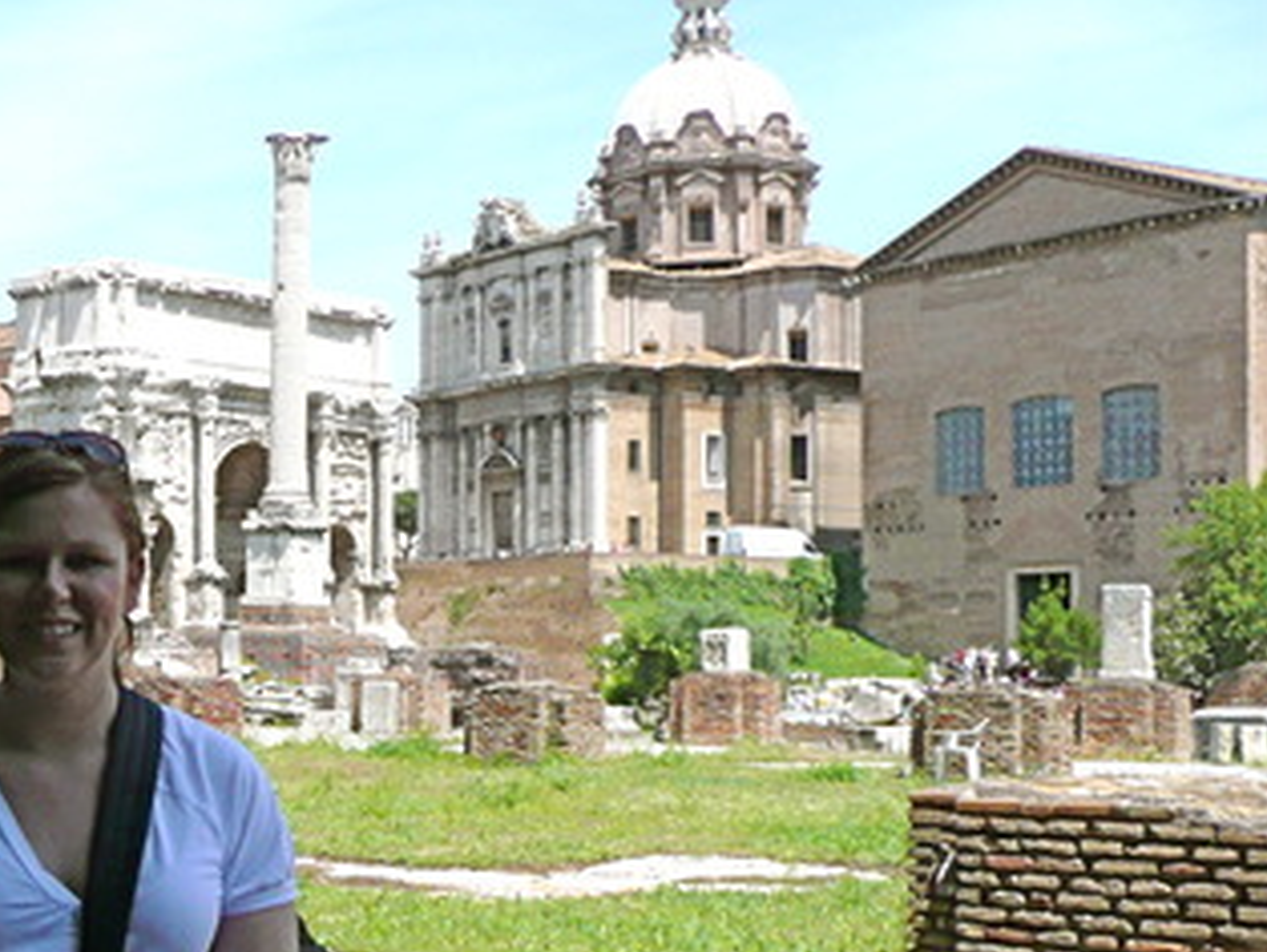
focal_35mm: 57
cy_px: 666
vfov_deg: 25.5
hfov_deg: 31.2
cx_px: -12
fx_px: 2088
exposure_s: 1/800
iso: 100
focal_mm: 4.6
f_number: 3.3
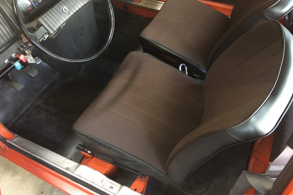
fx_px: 252
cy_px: 90
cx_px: 150
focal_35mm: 31
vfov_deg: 42.3
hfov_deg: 60.3
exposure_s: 1/17
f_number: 2.2
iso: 250
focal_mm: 4.15
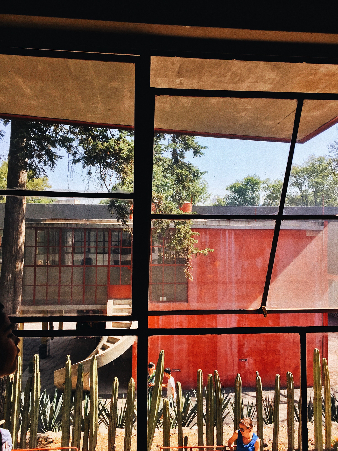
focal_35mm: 29
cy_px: 226
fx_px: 378
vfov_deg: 61.7
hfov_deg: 48.2
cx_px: 169
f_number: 2.2
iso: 32
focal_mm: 4.15
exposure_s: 1/599
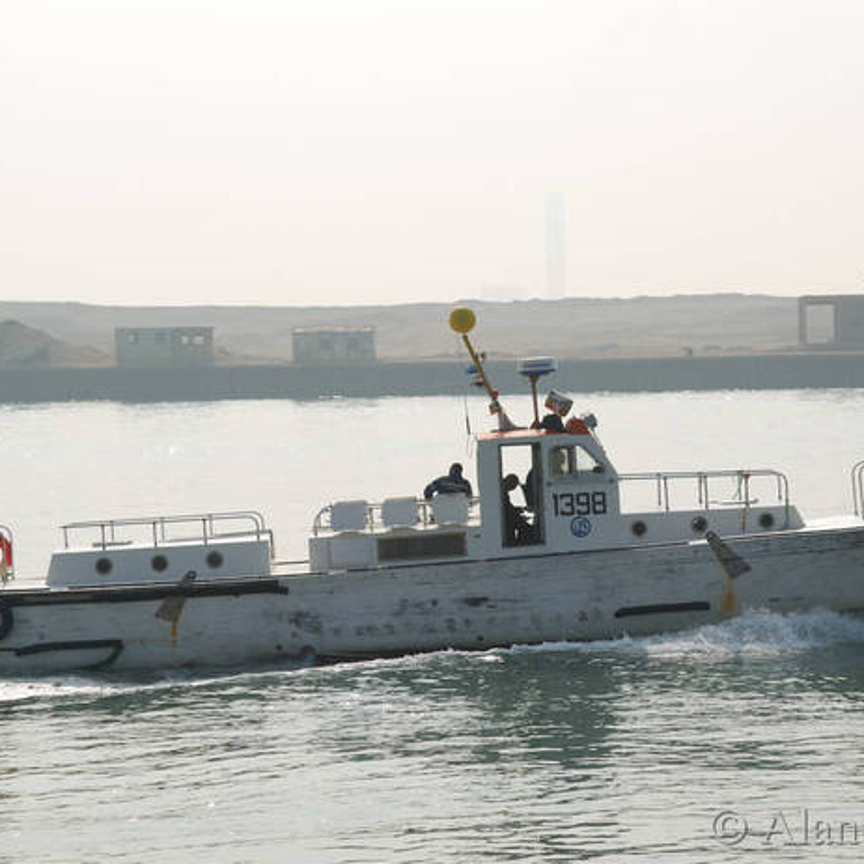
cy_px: 435
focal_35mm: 135
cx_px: 495
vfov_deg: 12.9
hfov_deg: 12.9
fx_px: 3812
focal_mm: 70
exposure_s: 1/320
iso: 100
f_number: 11
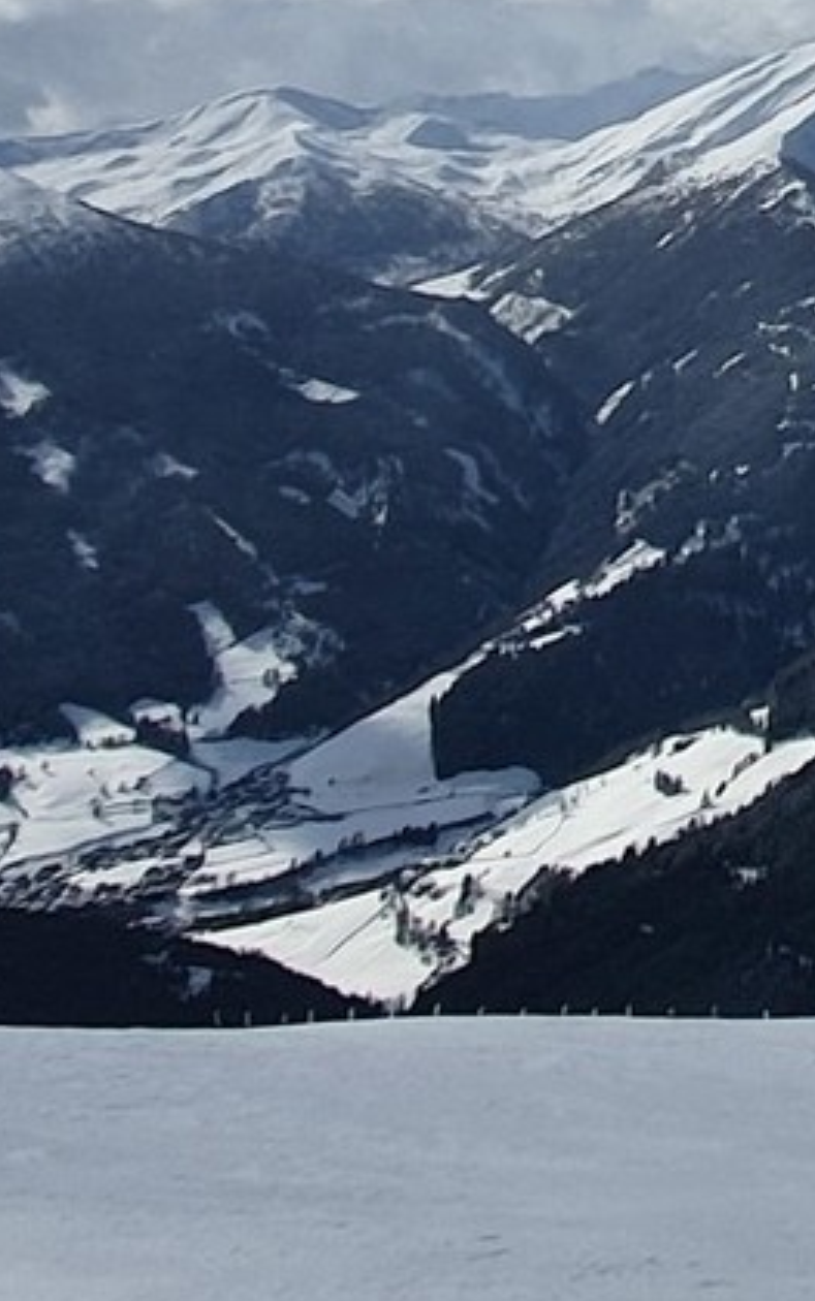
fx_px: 2484
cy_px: -217
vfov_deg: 26.4
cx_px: 1602
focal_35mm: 70
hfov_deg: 15.2
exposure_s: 1/3888
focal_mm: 1.8
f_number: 2.2
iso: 50
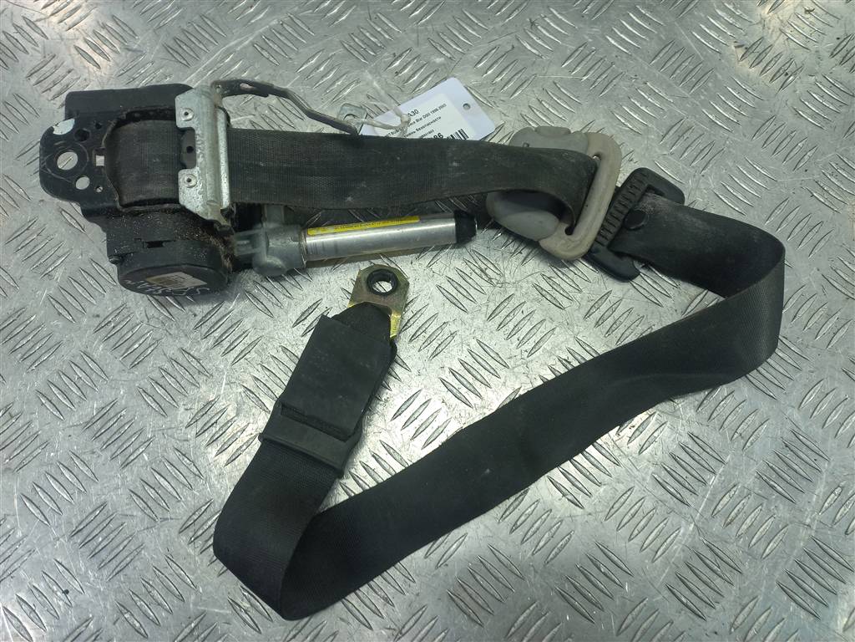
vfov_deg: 54.9
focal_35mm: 25
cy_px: 321
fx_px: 617
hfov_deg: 69.4
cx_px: 428
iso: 50
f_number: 1.8
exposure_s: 1/50
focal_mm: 4.6
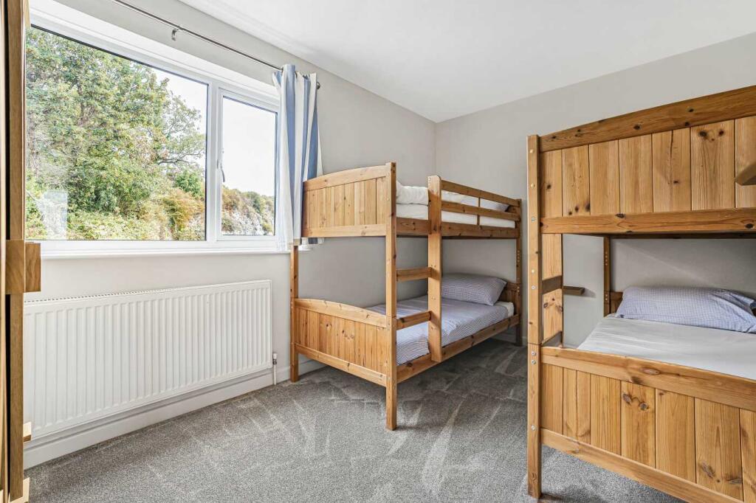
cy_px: 252
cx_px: 378
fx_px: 336
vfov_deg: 73.7
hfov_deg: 96.8
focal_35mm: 16
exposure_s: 1/30
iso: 160
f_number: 8
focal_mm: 16
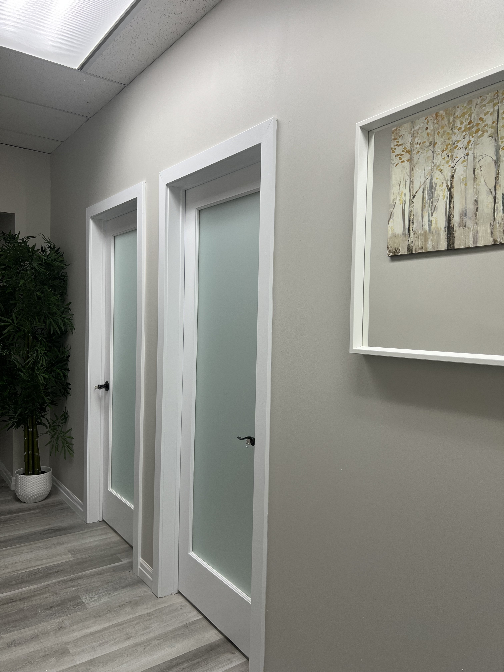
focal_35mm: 26
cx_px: 252
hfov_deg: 53.1
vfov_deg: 67.3
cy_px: 336
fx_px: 505
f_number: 1.5
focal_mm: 5.7
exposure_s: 1/120
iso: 64
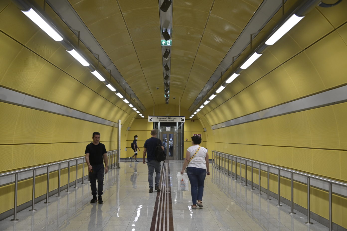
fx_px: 366
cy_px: 116
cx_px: 174
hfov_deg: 50.7
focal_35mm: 38
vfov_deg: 35.0
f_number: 5
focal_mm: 38
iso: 2500
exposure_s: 1/160
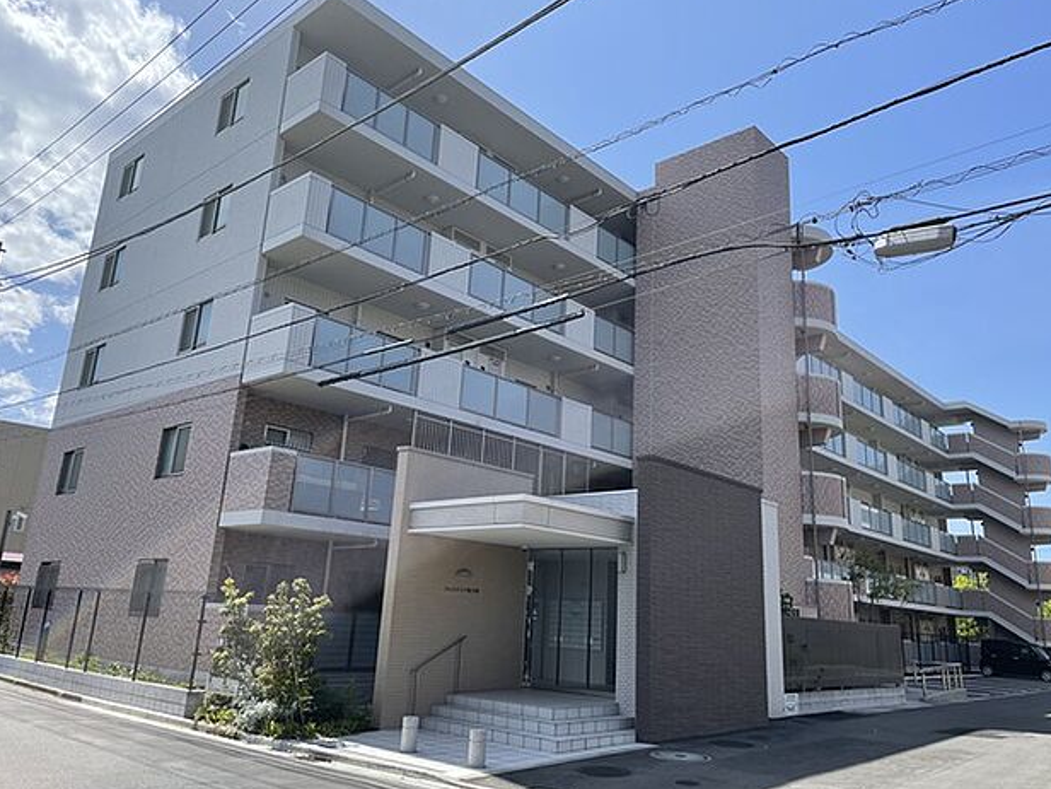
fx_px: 820
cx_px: 539
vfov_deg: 51.4
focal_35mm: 27
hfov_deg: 65.3
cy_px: 388
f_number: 1.6
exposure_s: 1/2451
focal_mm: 4.2
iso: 32
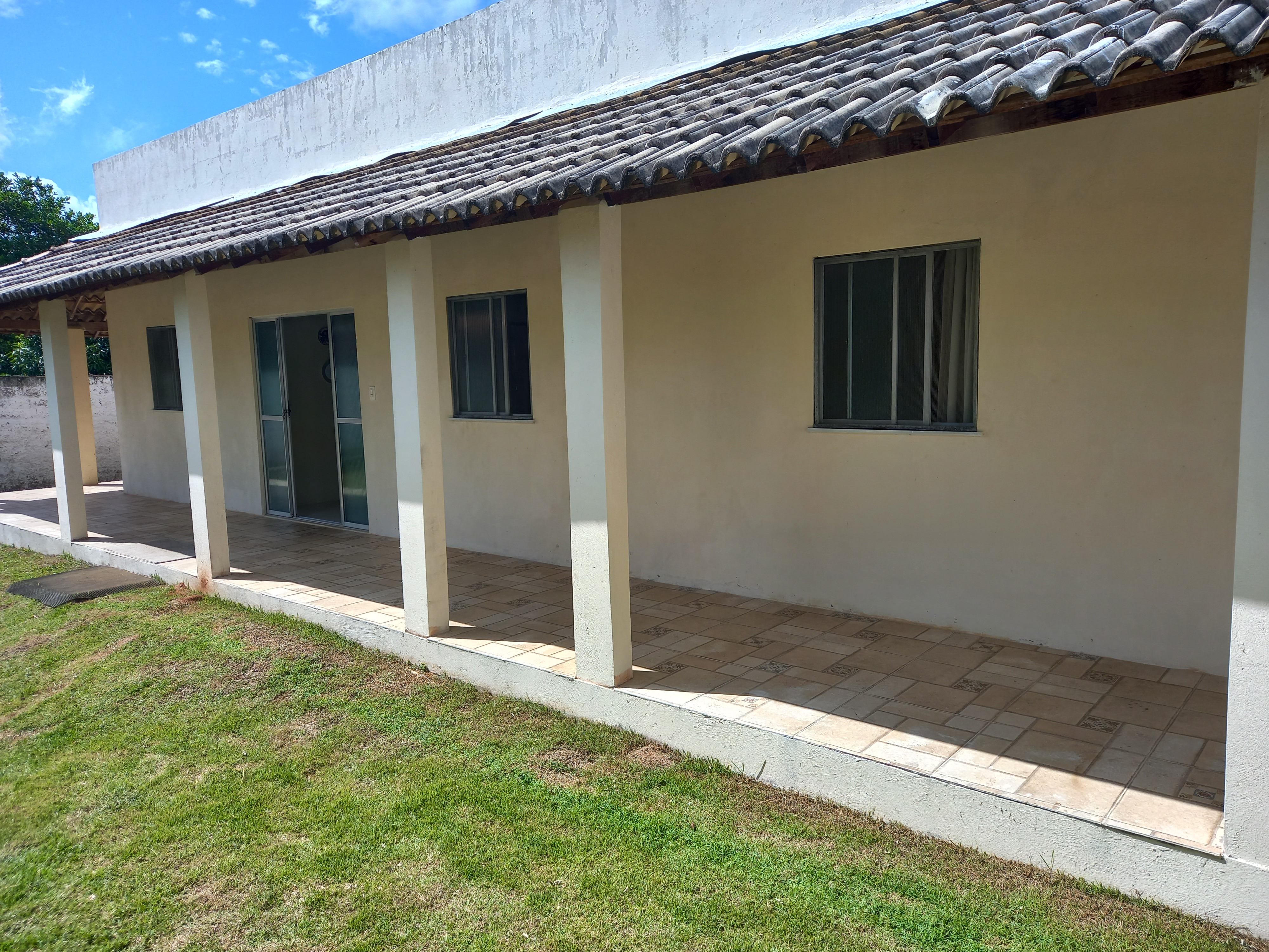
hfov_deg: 69.4
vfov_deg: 54.9
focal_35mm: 25
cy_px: 476
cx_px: 634
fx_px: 916
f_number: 2
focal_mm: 4.6
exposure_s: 1/724
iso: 25
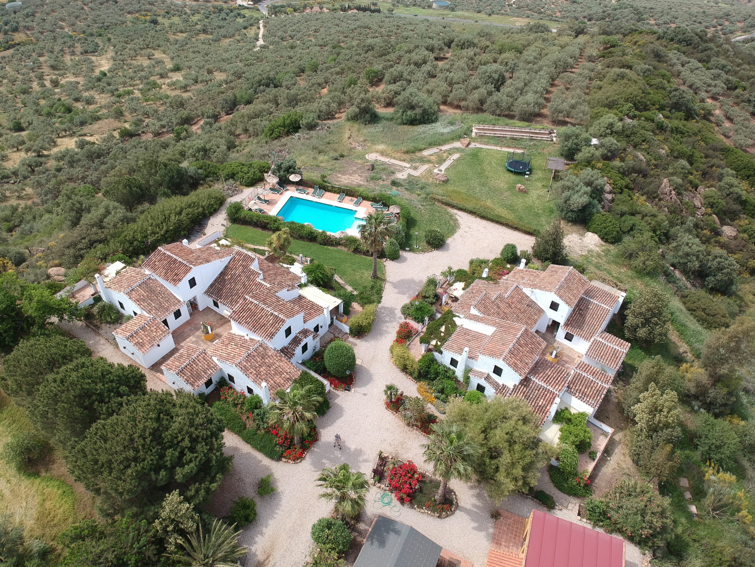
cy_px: 284
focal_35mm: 25
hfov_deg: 69.4
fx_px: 545
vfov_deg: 54.9
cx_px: 378
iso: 100
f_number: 2.6
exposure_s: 1/640
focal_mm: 4.49
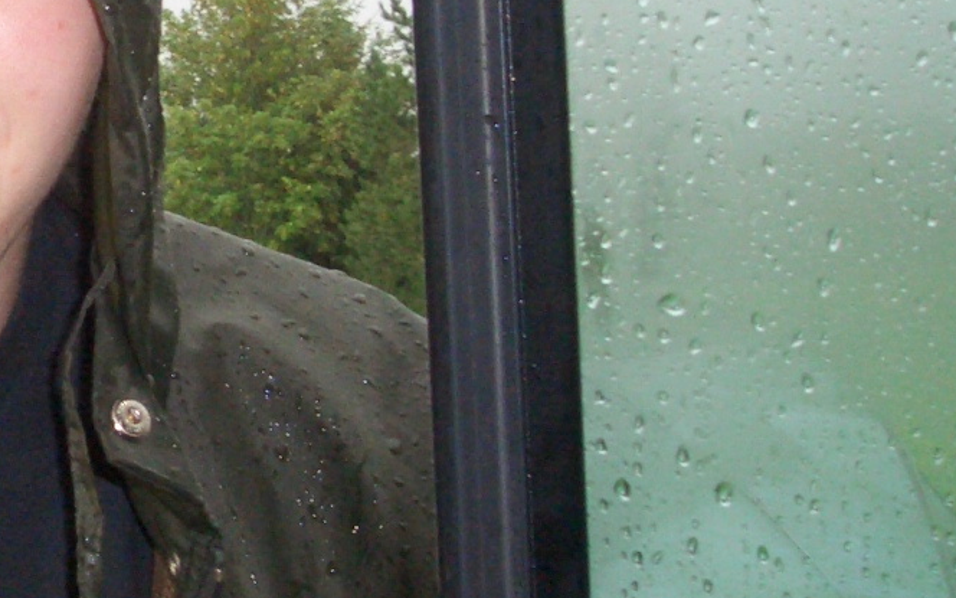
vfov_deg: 14.2
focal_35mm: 92
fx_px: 2397
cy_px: 170
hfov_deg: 21.2
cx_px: -155
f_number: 4
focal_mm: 4.8
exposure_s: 1/40
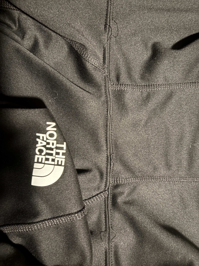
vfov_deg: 67.3
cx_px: 100
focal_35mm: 26
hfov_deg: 53.1
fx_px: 199
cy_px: 133
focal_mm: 5.96
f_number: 1.6
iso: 800
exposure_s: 1/9
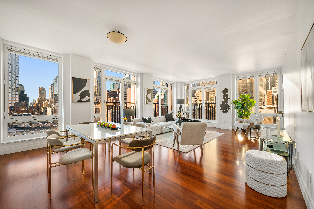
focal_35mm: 14
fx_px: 122
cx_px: 157
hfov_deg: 104.3
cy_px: 104
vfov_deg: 81.1
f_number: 11
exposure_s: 1/2.5
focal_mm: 14
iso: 400
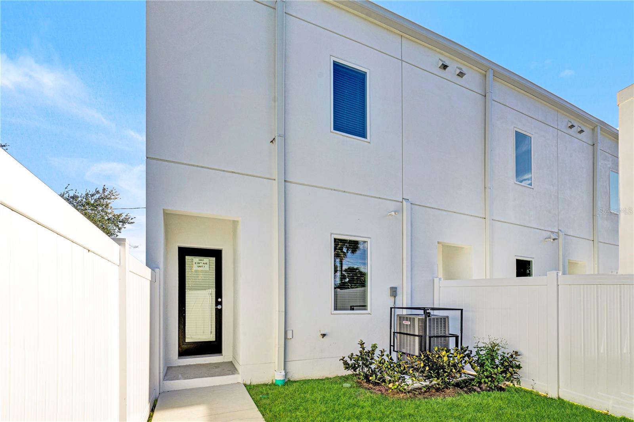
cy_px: 211
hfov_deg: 95.0
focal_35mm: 16
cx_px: 317
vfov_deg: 72.0
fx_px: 291
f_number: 16
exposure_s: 1/60
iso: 160
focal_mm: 11
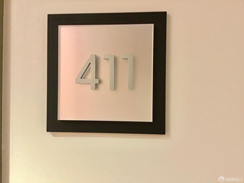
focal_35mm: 31
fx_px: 219
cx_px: 122
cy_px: 92
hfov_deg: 58.4
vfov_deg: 45.4
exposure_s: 1/15
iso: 800
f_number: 2.4
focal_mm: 3.3
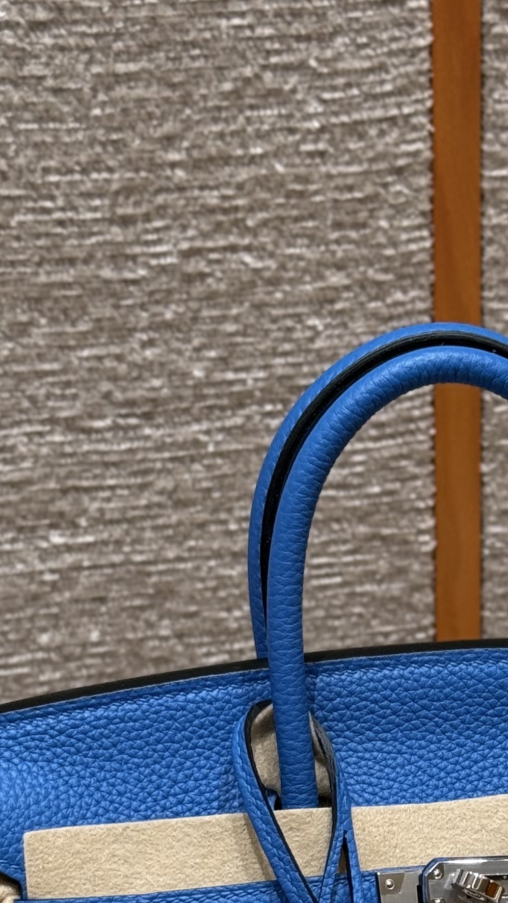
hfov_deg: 10.1
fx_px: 2849
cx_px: 489
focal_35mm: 119
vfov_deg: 17.7
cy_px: 857
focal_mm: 6.76
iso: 50
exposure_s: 1/50
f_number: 1.78
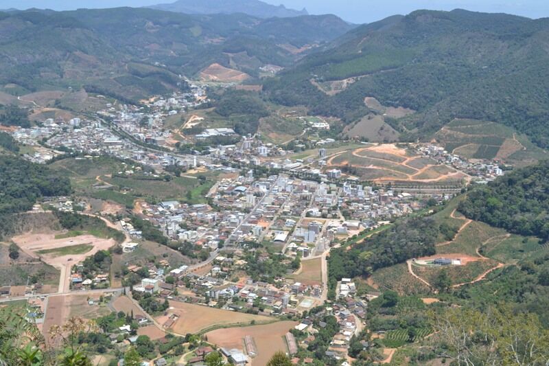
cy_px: 183
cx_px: 274
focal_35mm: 45
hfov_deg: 43.6
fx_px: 686
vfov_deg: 29.9
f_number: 9
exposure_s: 1/320
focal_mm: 30
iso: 250
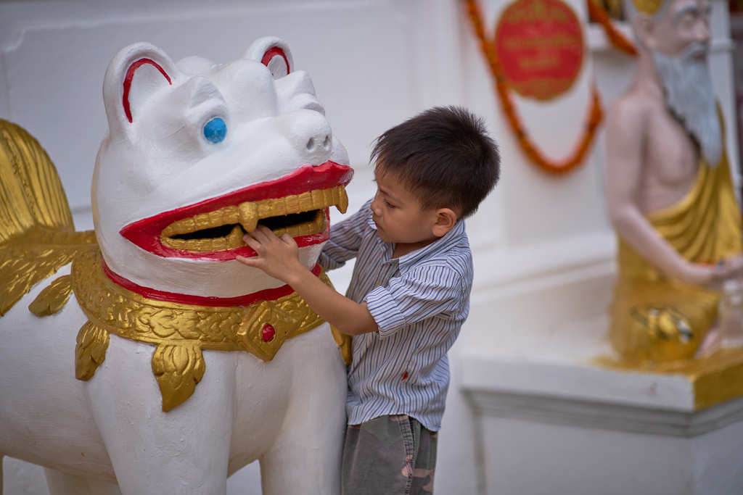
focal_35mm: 85
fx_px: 1754
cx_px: 372
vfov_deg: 16.1
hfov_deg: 23.9
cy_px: 248
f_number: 2
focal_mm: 85
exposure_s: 1/8000
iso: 100
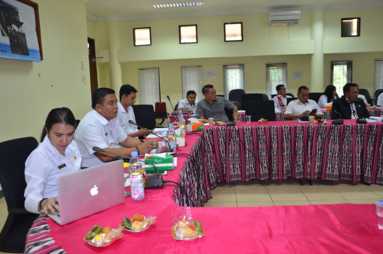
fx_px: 287
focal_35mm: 27
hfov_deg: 67.5
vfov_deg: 47.7
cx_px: 192
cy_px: 127
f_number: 3.5
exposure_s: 1/60
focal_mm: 18
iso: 800
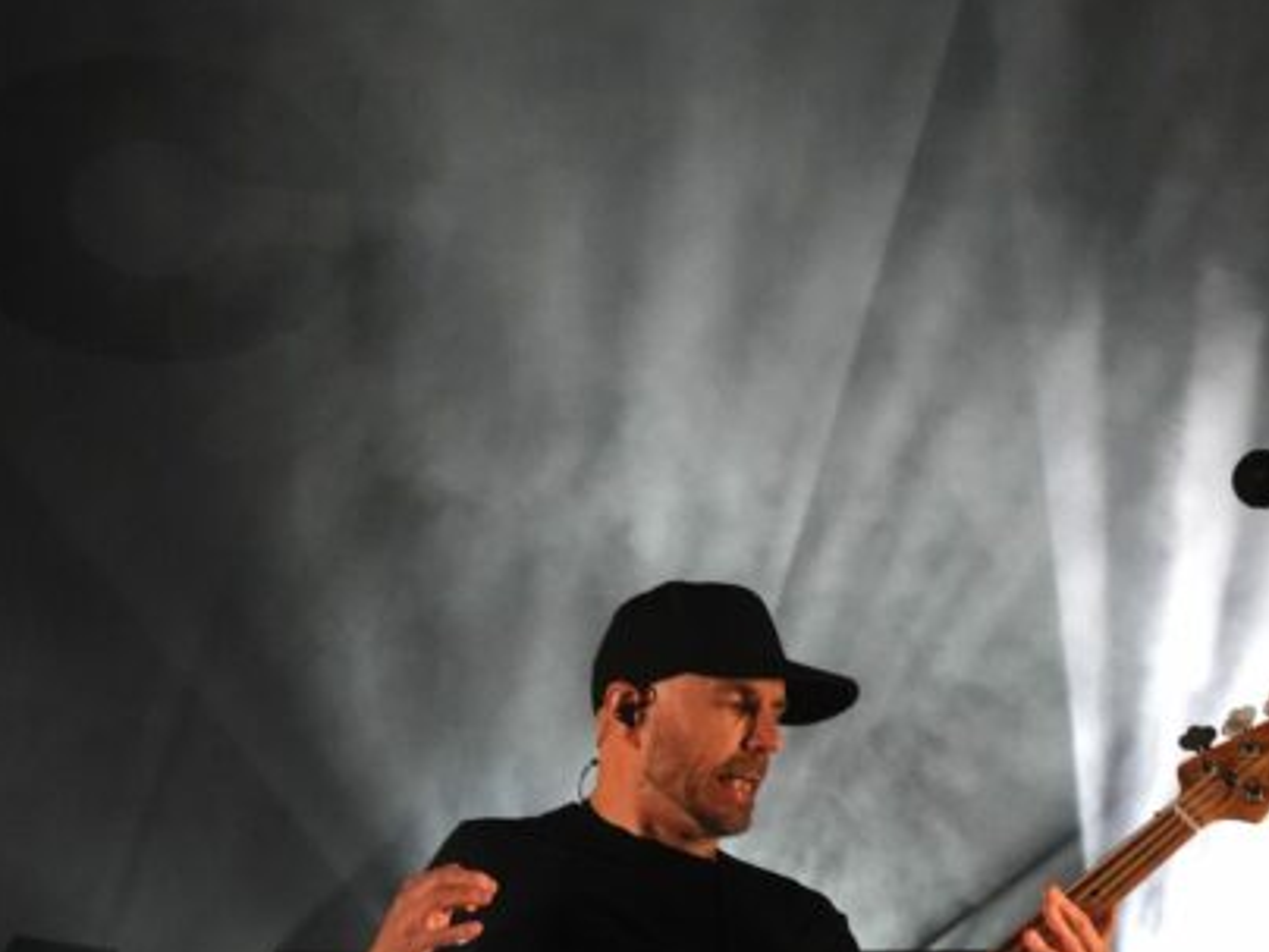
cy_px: 741
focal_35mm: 96
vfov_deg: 15.3
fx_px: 3516
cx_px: 836
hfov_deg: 20.4
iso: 4000
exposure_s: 1/160
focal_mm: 35
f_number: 4
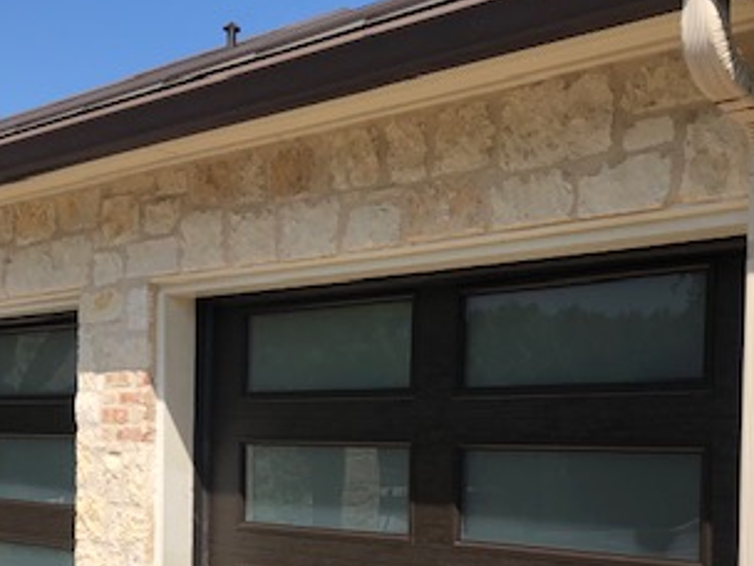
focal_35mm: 59
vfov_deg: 24.3
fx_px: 1285
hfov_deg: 32.6
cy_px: 482
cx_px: 451
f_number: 1.8
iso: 20
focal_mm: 3.99
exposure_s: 1/2208
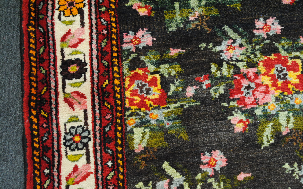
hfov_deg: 38.2
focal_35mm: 53
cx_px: 154
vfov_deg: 24.4
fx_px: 438
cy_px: 94
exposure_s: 1/30
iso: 1600
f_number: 5
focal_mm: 34
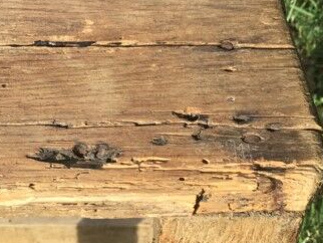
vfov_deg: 19.1
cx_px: 154
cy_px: 150
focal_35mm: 77
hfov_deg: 25.3
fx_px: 719
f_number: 2.4
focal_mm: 3.3
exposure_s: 1/476
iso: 25
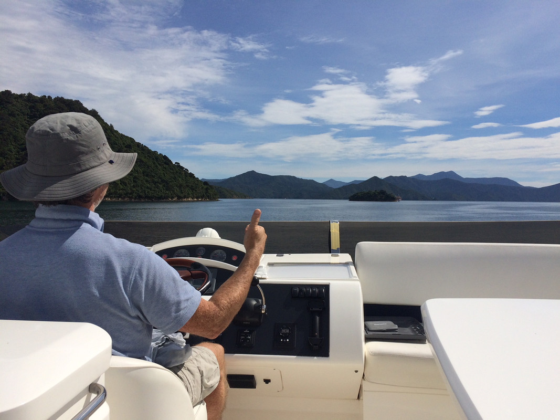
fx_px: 469
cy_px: 210
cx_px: 280
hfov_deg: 61.7
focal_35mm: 29
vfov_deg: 48.2
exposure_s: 1/8264
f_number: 2.2
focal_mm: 4.15
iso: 40
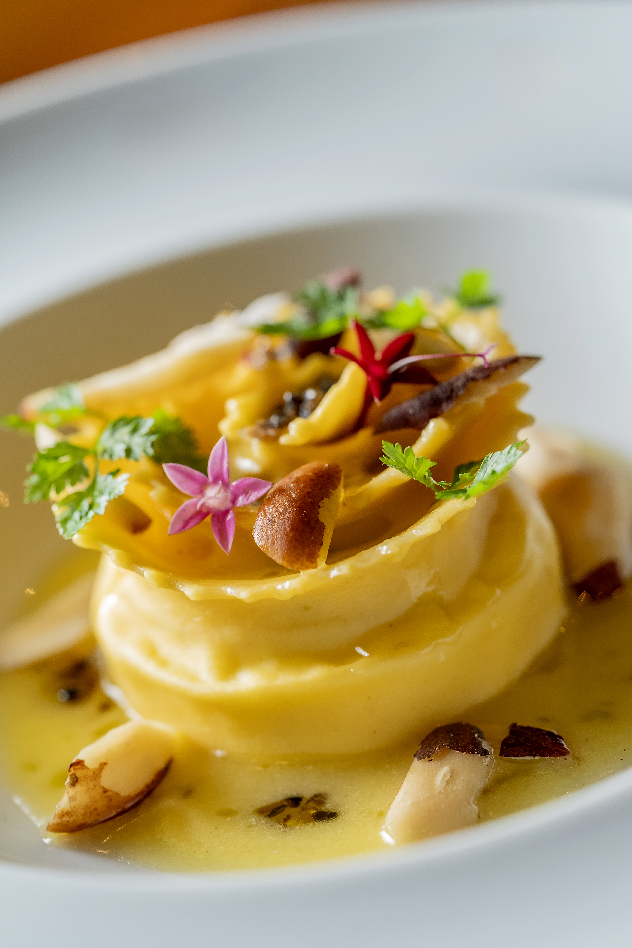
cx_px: 316
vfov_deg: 22.6
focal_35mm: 90
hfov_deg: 15.2
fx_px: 2370
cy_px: 474
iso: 400
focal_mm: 90
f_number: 4
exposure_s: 1/250
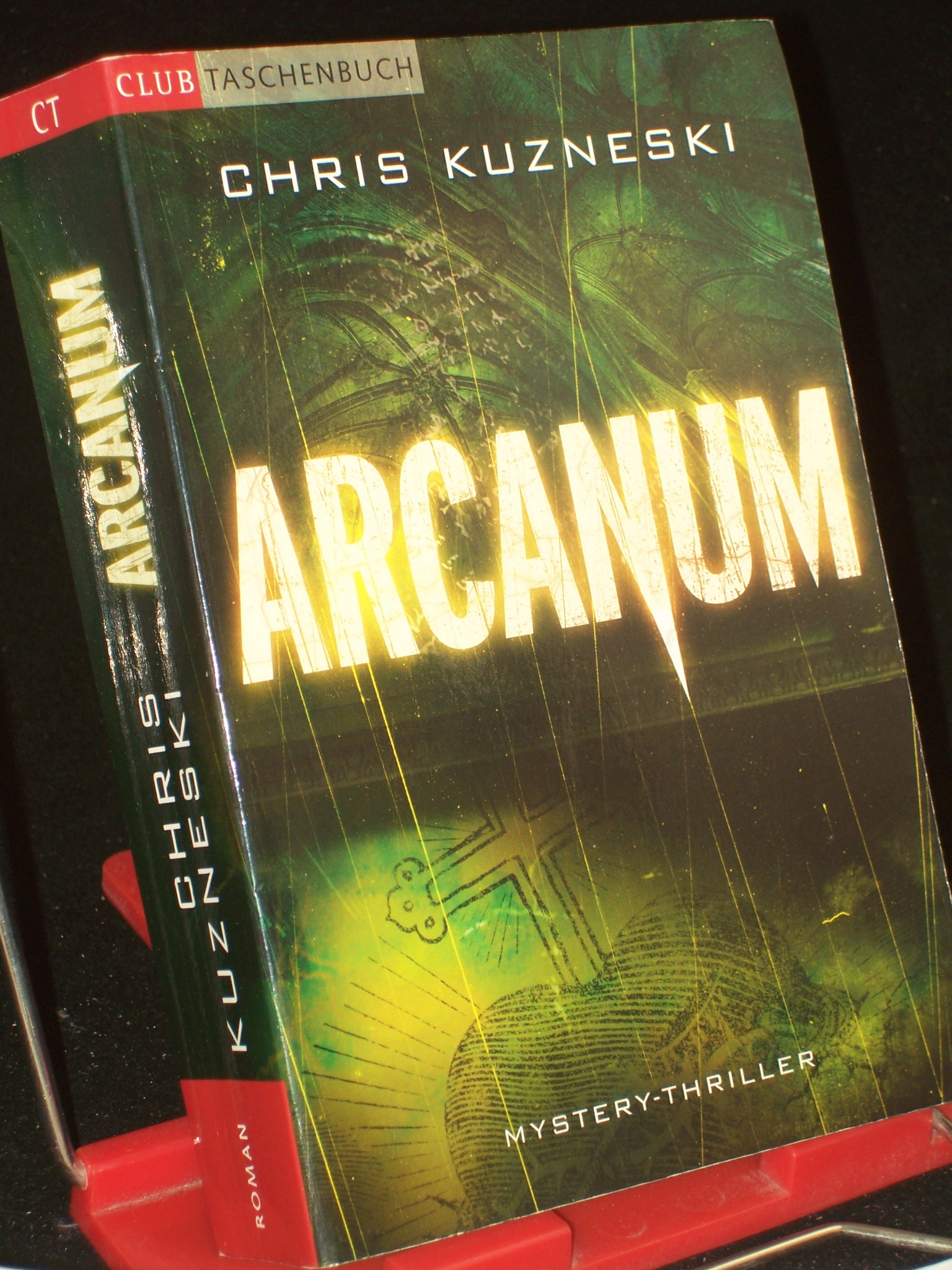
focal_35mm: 102
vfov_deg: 19.3
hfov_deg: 14.5
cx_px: 476
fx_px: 3740
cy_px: 635
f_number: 4.6
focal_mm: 16.8
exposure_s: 1/100
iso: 80
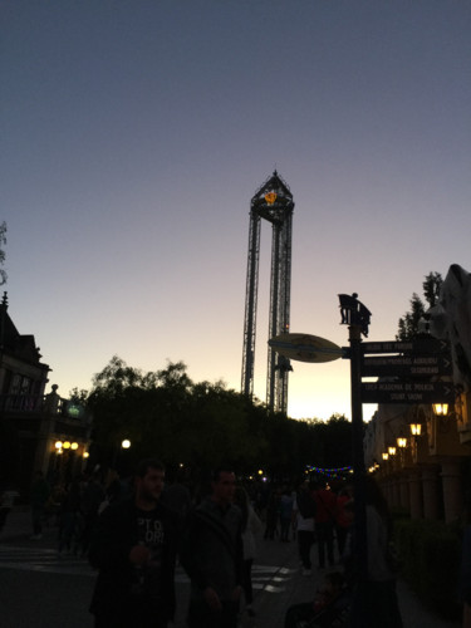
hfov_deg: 48.2
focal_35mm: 29
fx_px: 526
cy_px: 314
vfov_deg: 61.7
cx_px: 236
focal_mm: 4.15
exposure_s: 1/33
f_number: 2.2
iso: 40
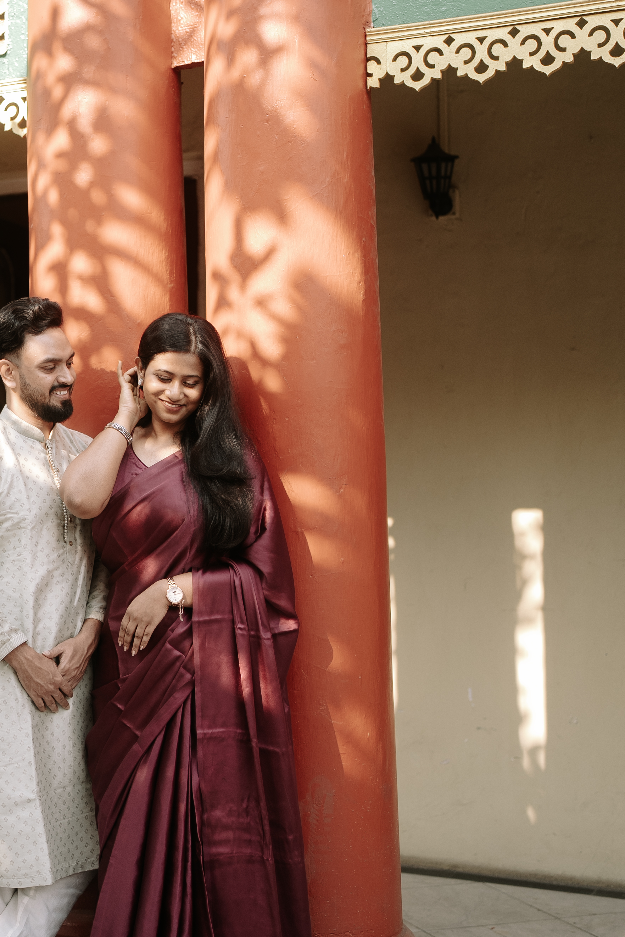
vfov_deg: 32.7
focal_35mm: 61
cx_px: 113
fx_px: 1588
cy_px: 345
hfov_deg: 21.9
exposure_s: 1/1250
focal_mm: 35
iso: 125
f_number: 1.4
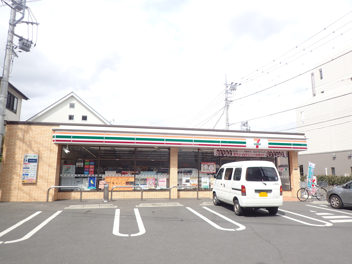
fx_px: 254
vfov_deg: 54.9
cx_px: 176
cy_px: 132
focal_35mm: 25
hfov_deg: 69.4
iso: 100
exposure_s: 1/2000
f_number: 2
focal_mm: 4.5
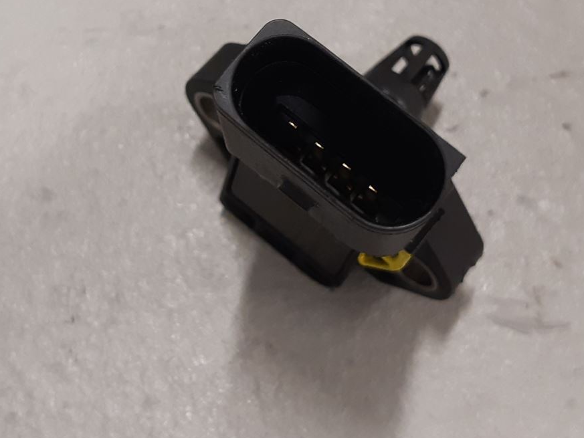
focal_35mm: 61
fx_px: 1029
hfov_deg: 31.7
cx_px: 292
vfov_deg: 23.8
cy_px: 115
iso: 160
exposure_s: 1/50
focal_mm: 3.93
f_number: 1.7
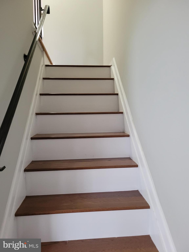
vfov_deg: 67.3
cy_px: 126
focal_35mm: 26
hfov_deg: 53.1
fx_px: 189
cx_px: 94
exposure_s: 1/40
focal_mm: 5.4
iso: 500
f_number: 1.8
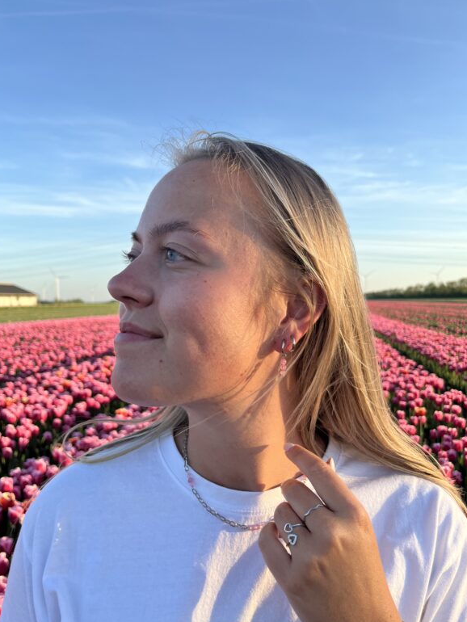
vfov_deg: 65.3
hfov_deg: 51.4
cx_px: 233
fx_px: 485
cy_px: 320
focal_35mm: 27
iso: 50
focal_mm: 5.1
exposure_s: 1/664
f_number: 1.6
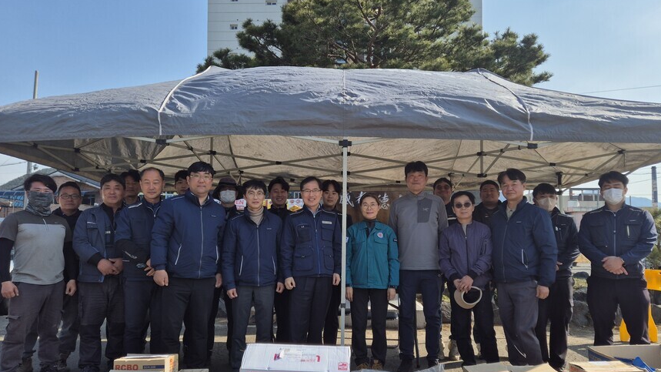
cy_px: 223
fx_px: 491
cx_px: 325
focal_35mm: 28
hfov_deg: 67.9
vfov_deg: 41.3
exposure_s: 1/2120
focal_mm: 5.4
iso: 25
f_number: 1.8
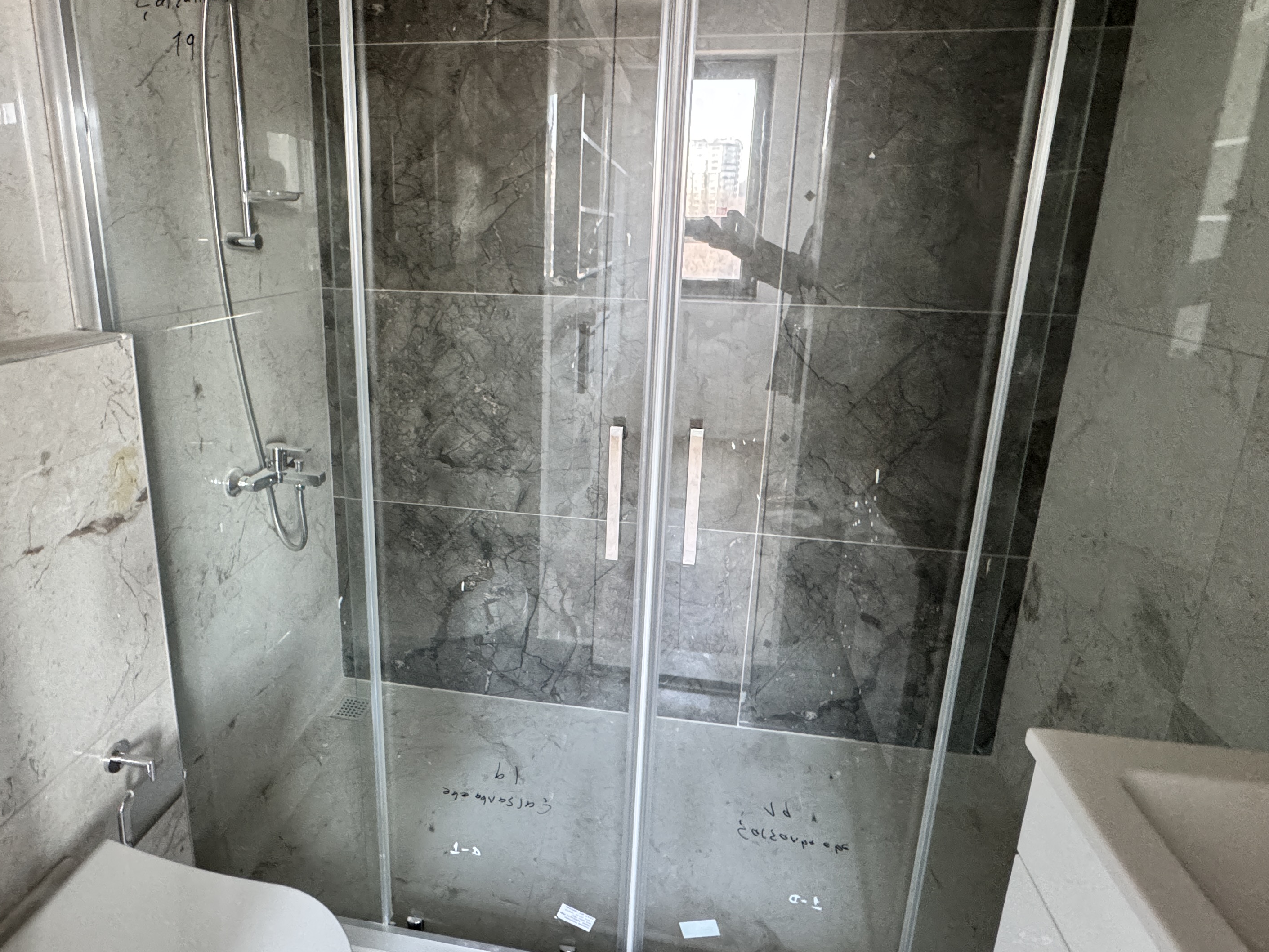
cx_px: 550
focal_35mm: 20
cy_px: 402
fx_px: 733
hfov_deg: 81.3
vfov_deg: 65.6
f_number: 2.2
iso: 800
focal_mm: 2.22
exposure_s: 1/60
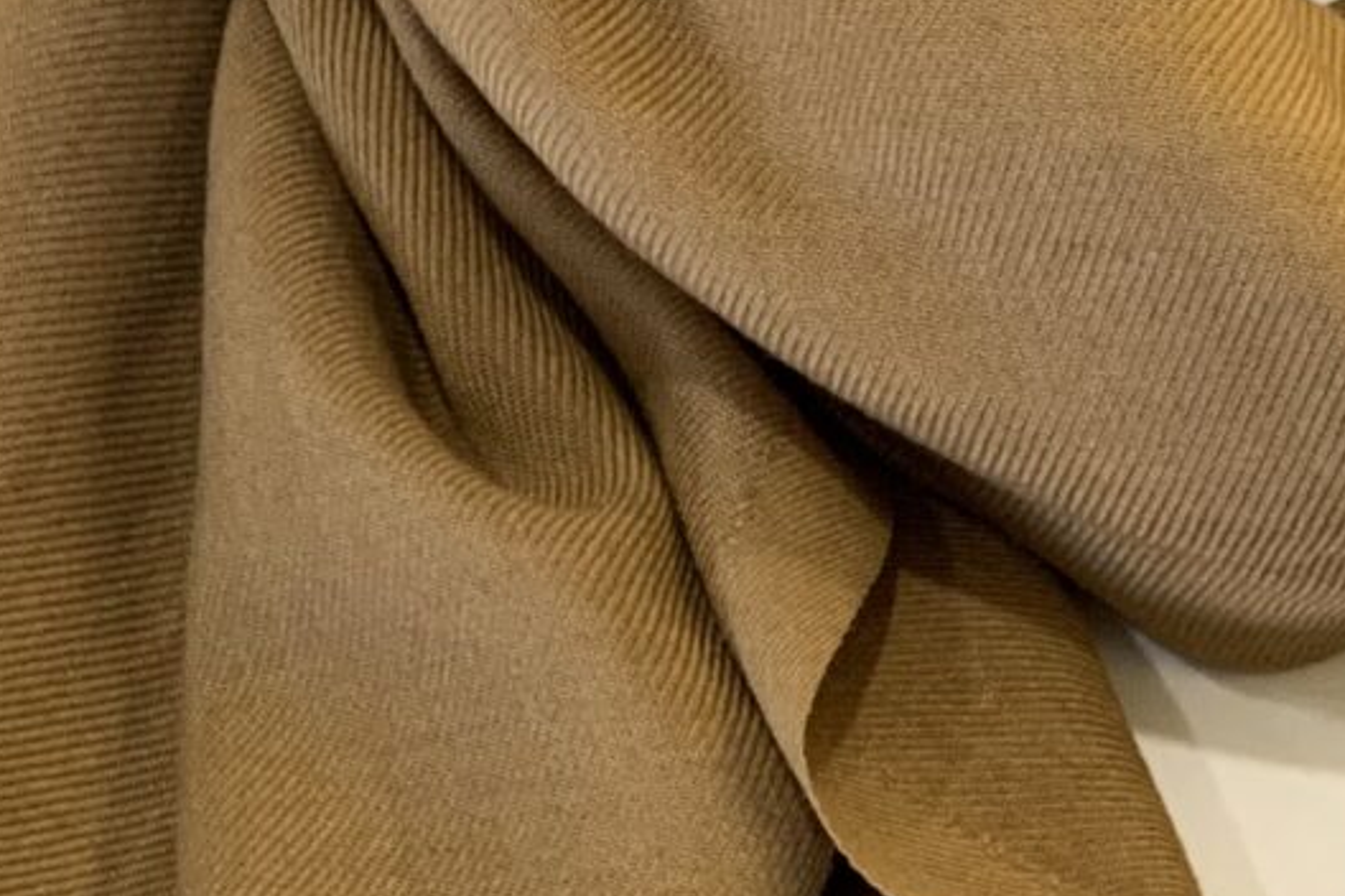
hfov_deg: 15.5
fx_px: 4894
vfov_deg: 9.9
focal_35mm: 131
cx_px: 1164
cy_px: 1616
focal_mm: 4.25
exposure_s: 1/60
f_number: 1.8
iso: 160
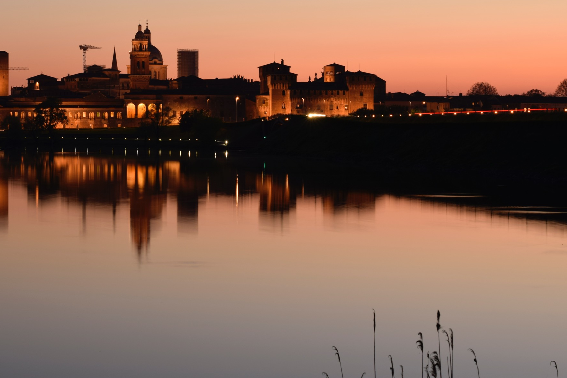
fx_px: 1544
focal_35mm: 98
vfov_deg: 14.0
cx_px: 214
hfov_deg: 20.8
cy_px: 147
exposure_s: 6
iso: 100
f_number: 9
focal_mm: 50
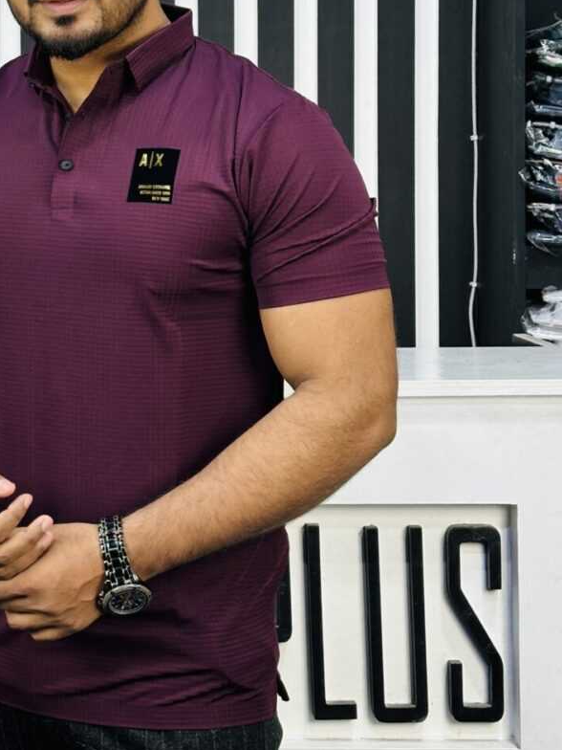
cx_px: 5
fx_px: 2121
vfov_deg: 20.0
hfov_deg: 14.8
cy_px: 251
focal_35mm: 98
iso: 64
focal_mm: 6.86
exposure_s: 1/100
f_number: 1.78
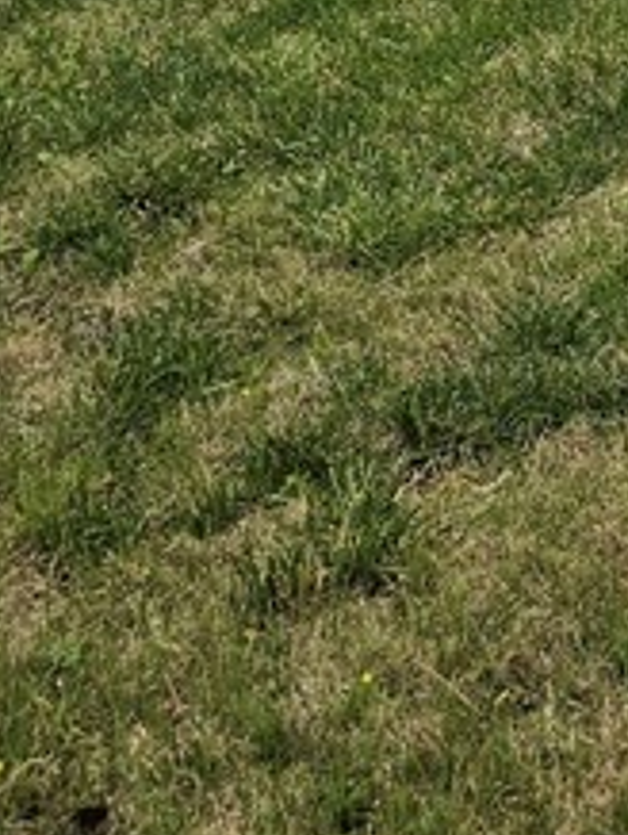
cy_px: -525
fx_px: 2607
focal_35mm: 108
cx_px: 1034
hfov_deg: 12.8
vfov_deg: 16.2
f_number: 1.7
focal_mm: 6.3
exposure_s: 1/719
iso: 25
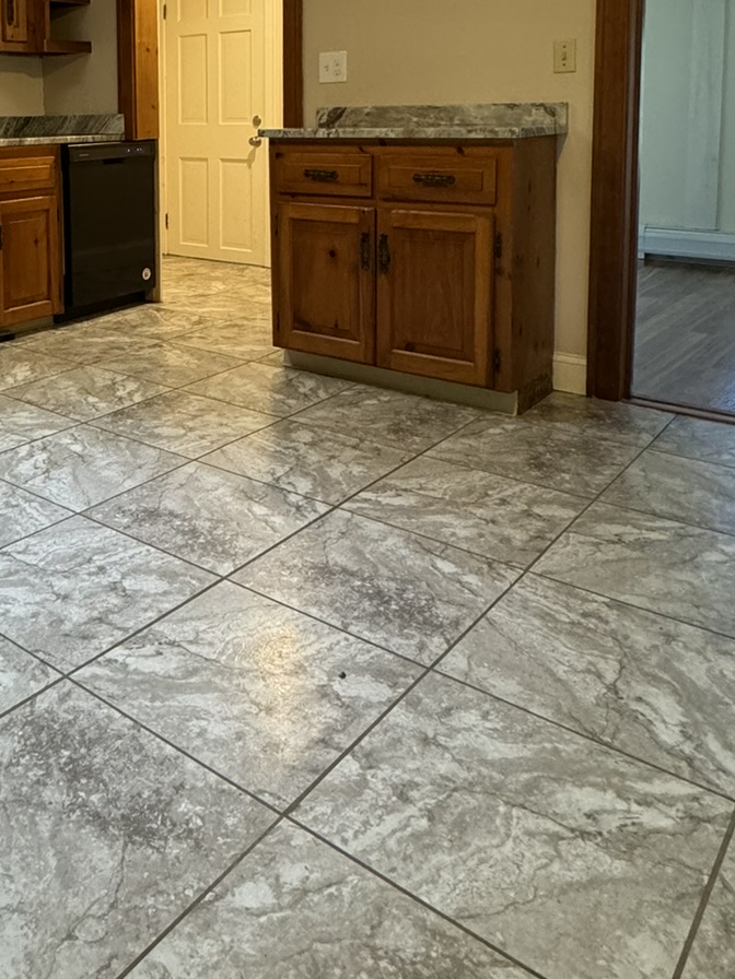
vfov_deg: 52.9
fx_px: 906
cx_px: 105
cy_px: 188
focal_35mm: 32
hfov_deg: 41.4
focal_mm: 2.22
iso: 400
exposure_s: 1/60
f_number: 2.2
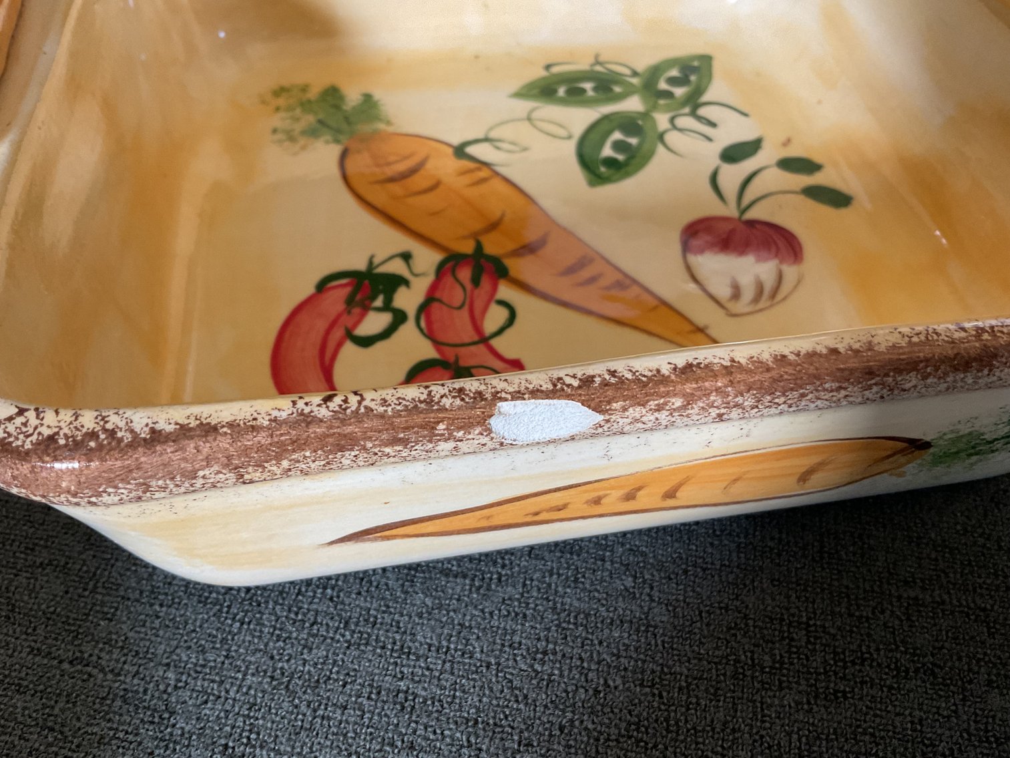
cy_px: 379
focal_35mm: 29
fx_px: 846
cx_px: 505
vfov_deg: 48.2
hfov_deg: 61.7
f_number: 1.8
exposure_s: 1/50
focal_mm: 3
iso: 125
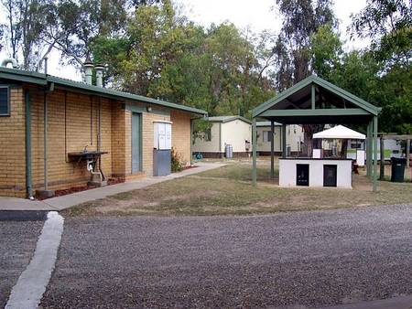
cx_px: 206
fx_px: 441
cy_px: 154
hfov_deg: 50.1
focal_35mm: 37
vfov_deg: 38.7
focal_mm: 5.6
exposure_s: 1/180
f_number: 5.6
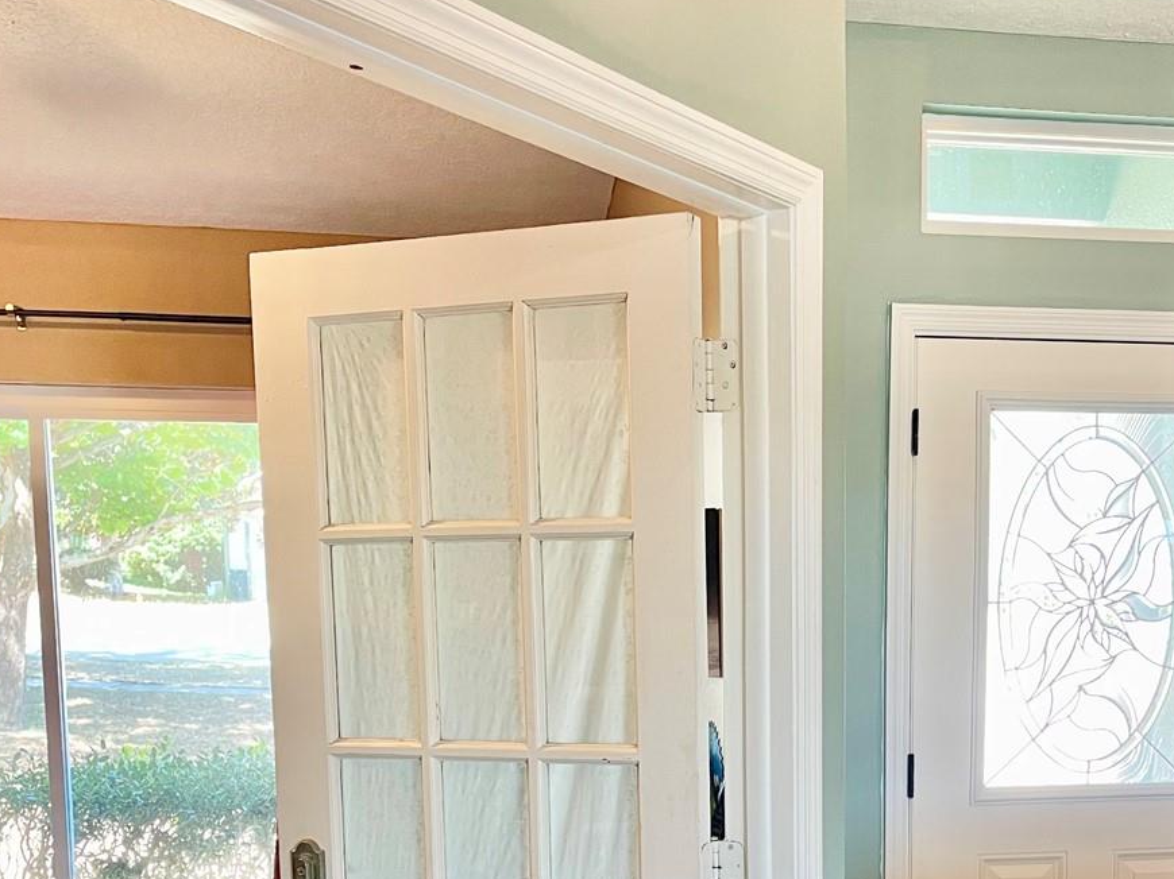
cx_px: 761
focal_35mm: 46
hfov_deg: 40.8
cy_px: 768
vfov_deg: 30.3
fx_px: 1560
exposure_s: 1/60
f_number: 1.6
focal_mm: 5.1
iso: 100
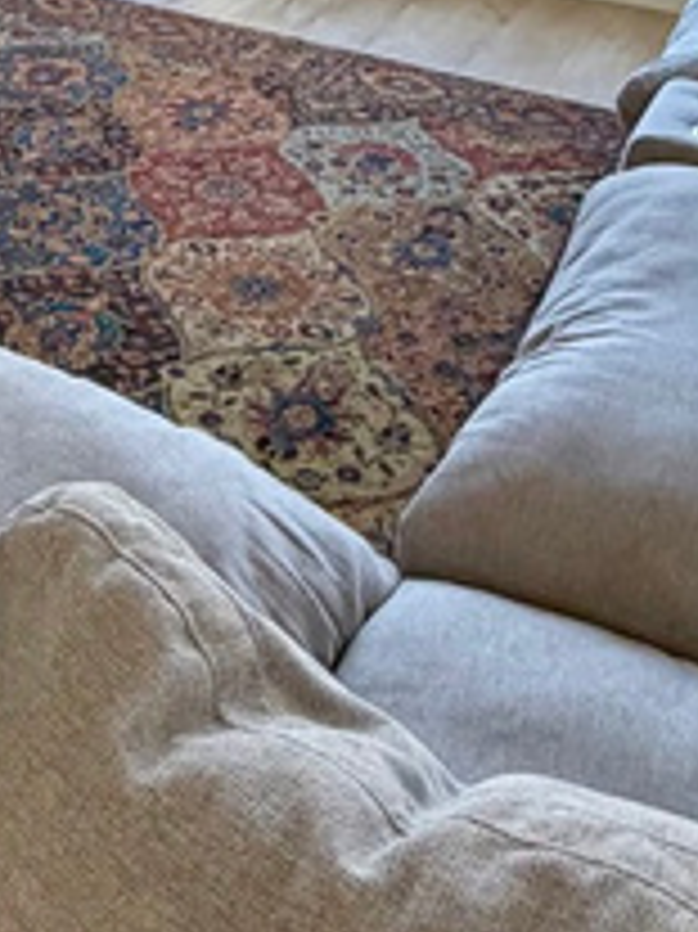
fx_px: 1399
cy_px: -63
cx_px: -59
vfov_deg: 32.8
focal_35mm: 52
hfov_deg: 26.0
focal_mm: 2.22
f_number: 2.2
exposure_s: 1/121
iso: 200
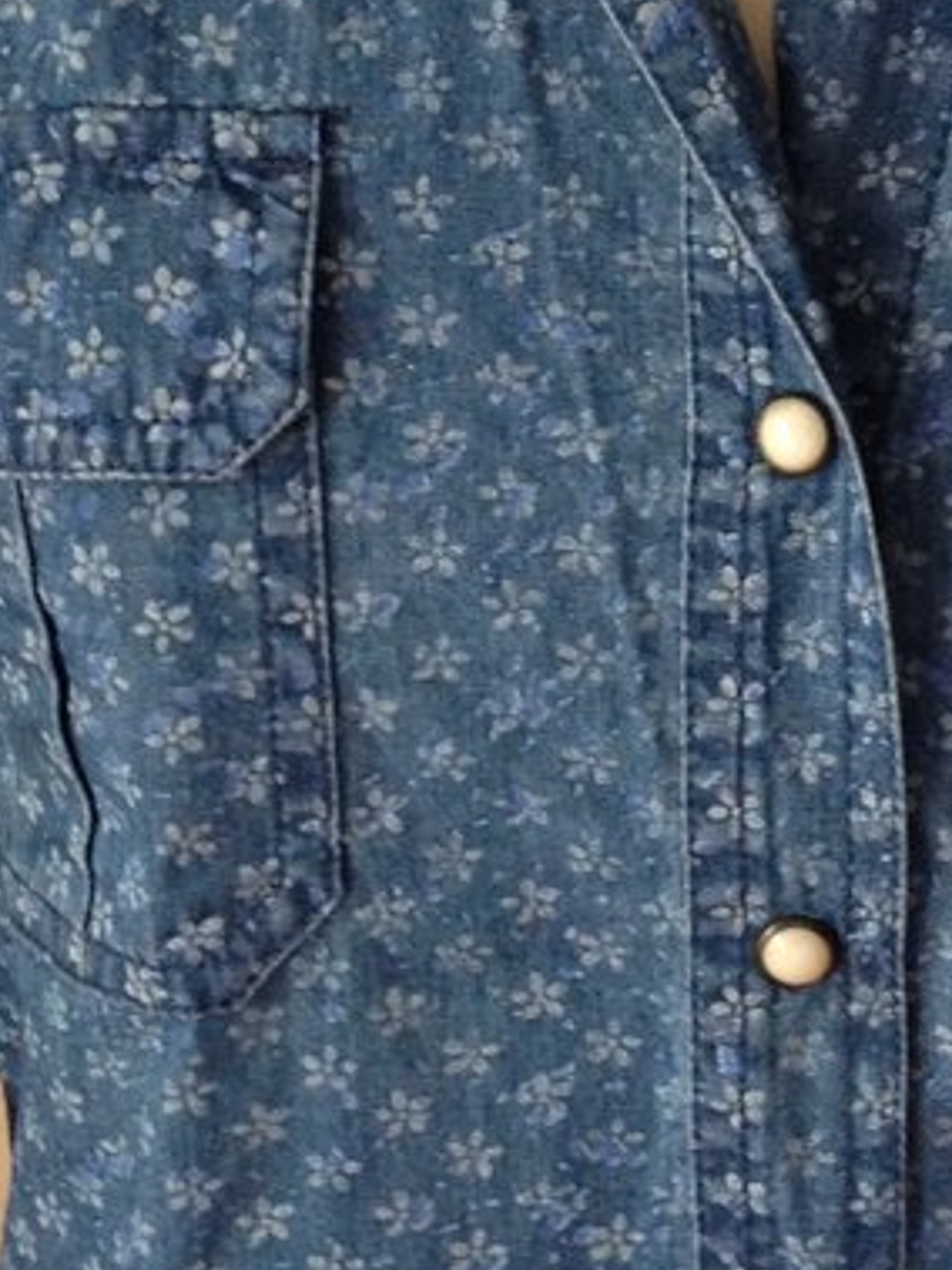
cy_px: 146
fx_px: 4256
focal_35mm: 116
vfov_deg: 16.8
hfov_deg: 12.6
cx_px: 908
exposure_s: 1/20
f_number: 2.4
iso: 160
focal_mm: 4.12
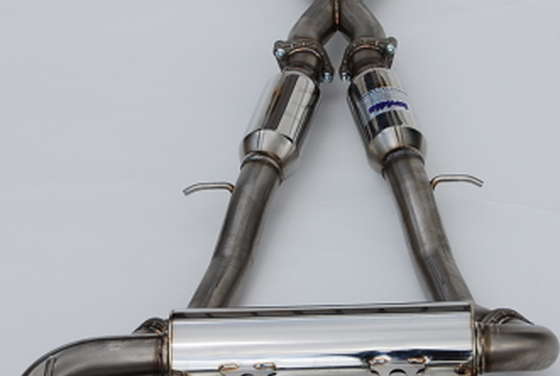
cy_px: 202
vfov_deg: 9.5
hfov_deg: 14.1
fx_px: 2260
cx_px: 342
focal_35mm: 145
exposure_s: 1/250
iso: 100
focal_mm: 40
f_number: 8
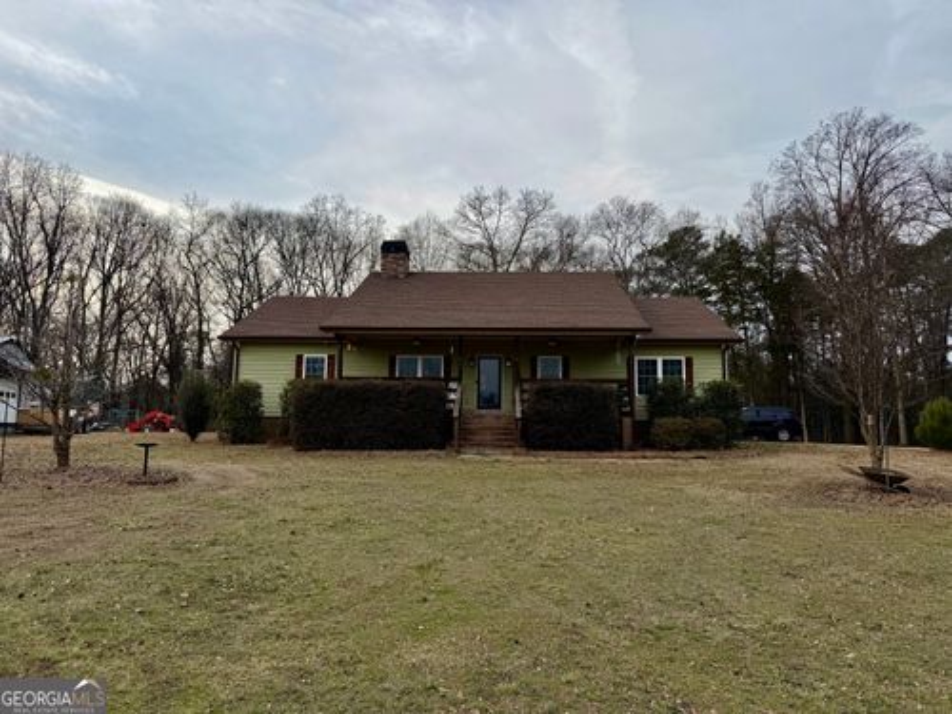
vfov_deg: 56.8
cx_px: 476
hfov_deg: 71.6
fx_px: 660
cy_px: 357
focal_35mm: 24
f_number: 1.78
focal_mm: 6.76
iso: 80
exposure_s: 1/1770
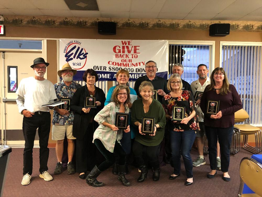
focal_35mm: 28
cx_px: 131
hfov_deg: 63.4
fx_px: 212
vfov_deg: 49.7
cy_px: 98
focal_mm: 3.99
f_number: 1.8
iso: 100
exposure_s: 1/8
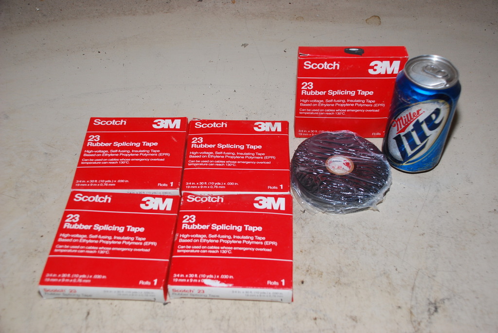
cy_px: 166
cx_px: 249
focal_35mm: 42
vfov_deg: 32.0
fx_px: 582
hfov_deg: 46.4
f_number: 5
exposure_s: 1/60
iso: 200
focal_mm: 28
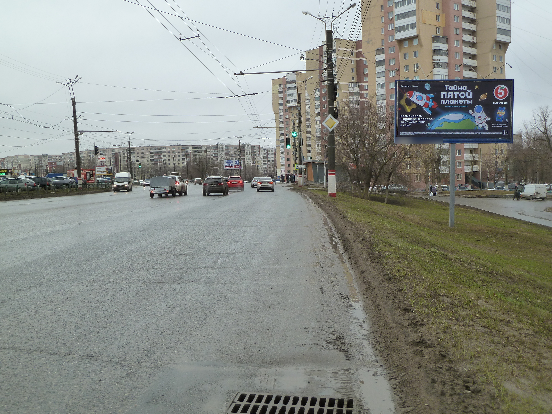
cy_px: 207
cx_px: 276
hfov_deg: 46.8
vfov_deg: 36.0
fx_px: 638
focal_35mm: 40
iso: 125
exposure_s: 1/100
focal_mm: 6.5
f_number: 3.6
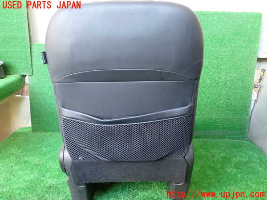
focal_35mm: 30
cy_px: 100
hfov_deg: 60.0
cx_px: 134
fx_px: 231
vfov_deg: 46.8
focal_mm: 5.4
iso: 500
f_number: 2.3
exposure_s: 1/30
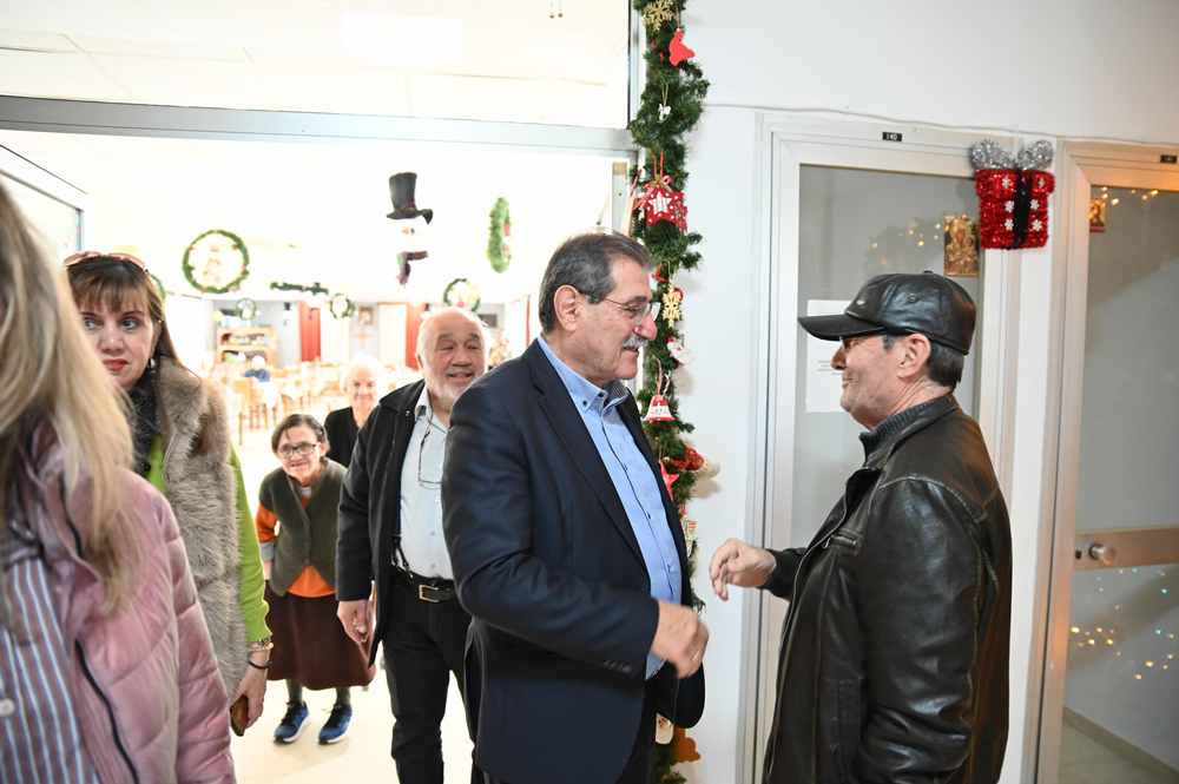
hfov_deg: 73.8
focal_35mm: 24
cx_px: 590
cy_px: 392
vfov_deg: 53.1
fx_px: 785
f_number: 2.8
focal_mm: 24
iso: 3200
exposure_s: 1/50
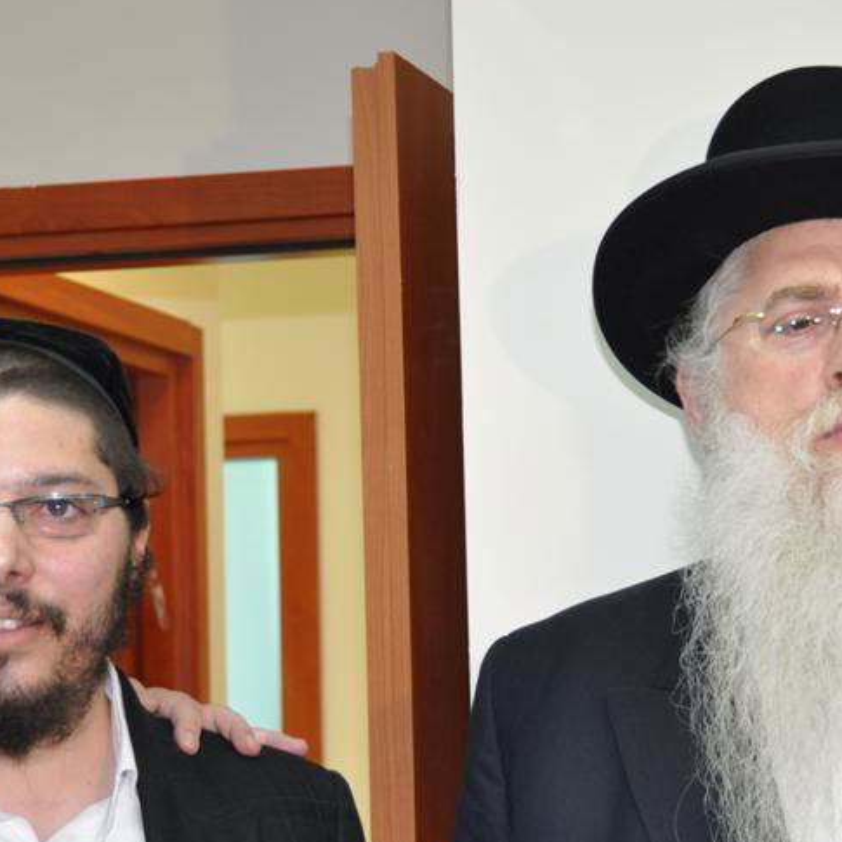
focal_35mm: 113
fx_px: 3110
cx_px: 566
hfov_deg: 15.4
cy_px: 486
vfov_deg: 15.4
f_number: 4.5
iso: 640
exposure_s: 1/60
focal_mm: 42
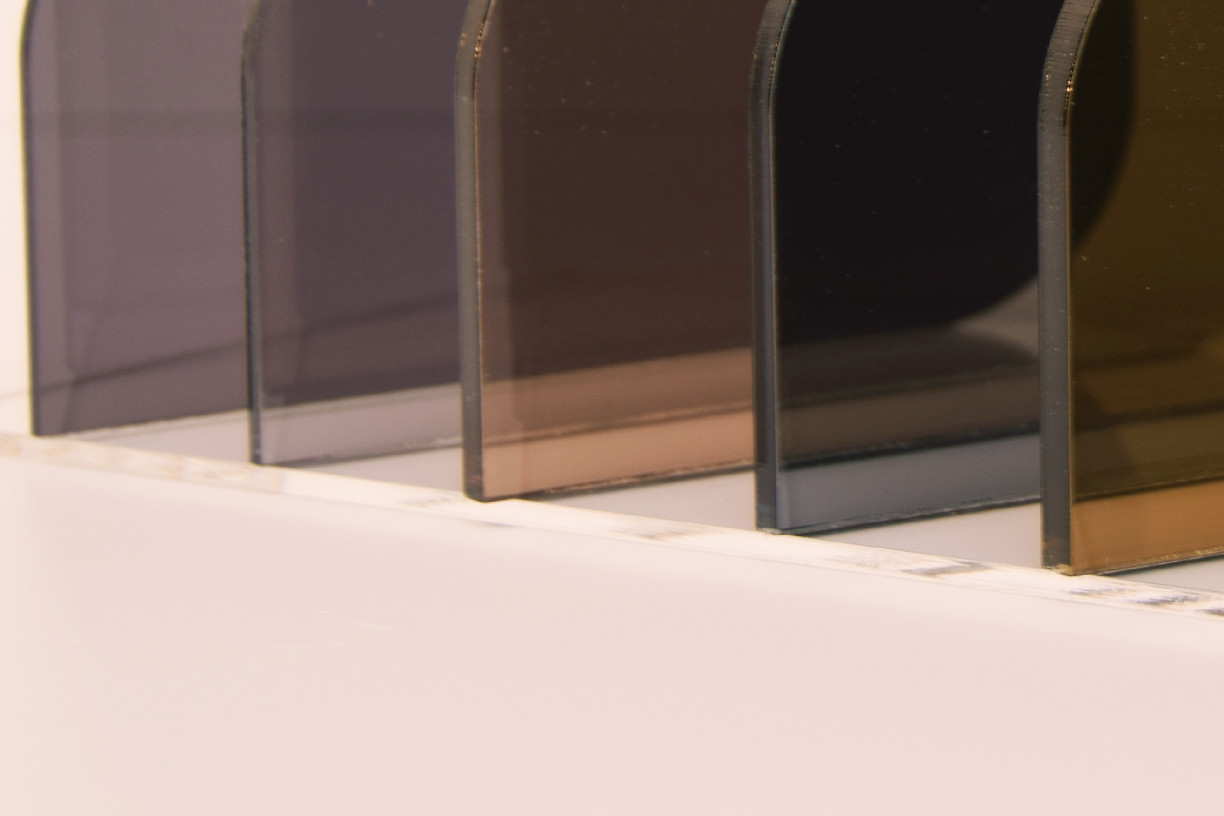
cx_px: 1212
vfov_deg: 10.4
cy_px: -107
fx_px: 4420
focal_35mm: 130
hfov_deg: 15.5
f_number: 5
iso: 100
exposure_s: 1/13
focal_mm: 38
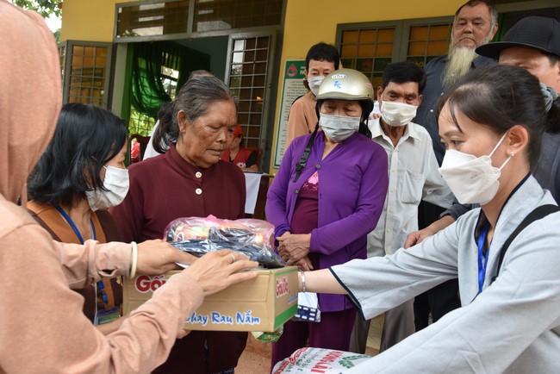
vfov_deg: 38.9
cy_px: 187
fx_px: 529
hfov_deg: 55.8
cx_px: 280
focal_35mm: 34
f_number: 6.3
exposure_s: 1/160
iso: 400
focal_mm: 34
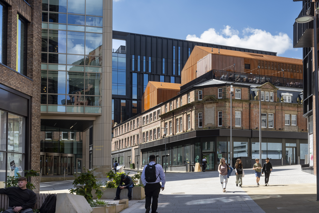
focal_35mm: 39
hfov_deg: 49.6
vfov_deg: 34.2
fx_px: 346
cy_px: 106
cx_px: 160
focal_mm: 39
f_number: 16
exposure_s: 1/80
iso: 200
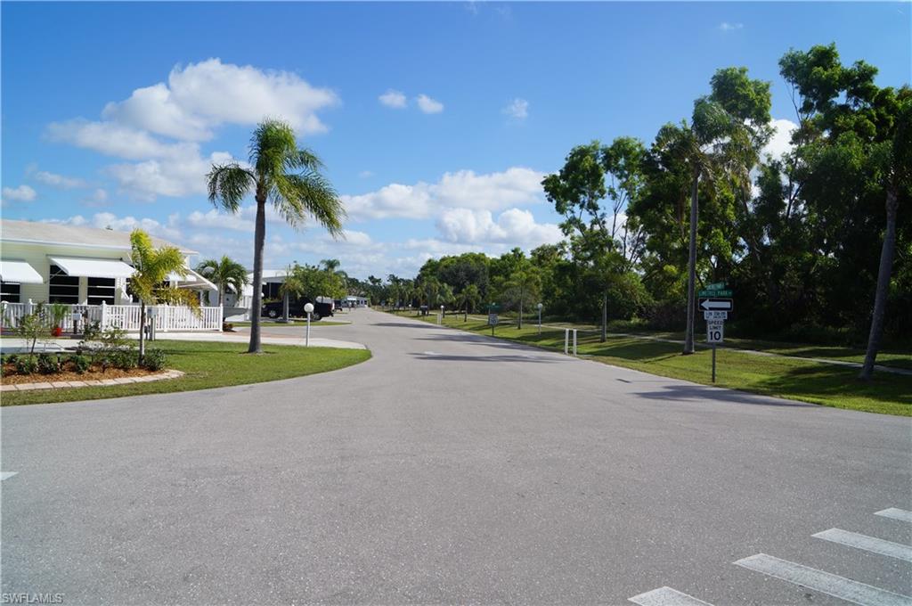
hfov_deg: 67.4
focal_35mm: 27
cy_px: 303
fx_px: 683
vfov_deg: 47.8
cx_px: 456
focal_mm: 18
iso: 100
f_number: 13
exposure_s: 1/250
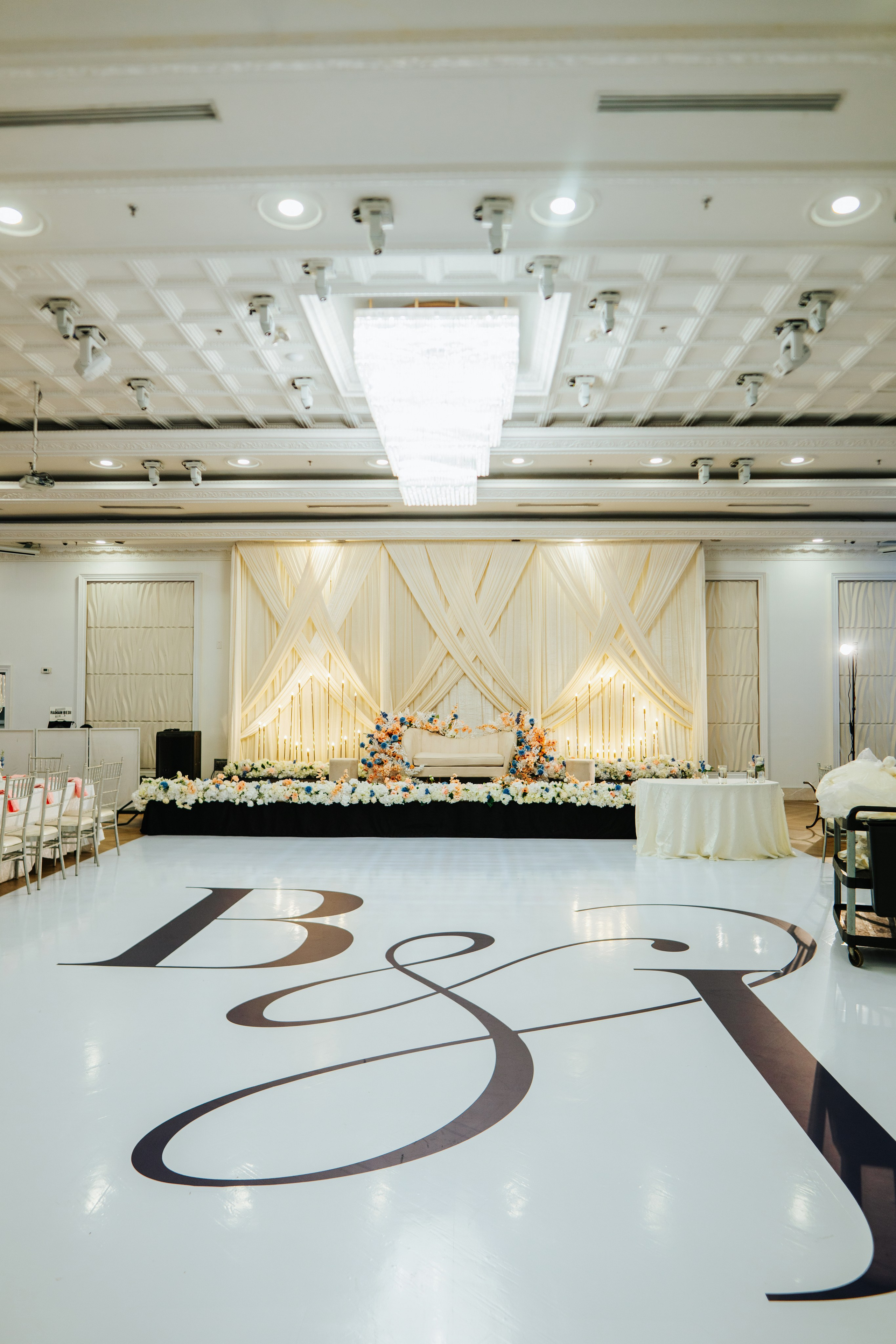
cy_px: 672
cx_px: 448
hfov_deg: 61.9
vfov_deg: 84.0
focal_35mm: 20
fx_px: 747
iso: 400
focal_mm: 20
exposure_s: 1/250
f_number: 2
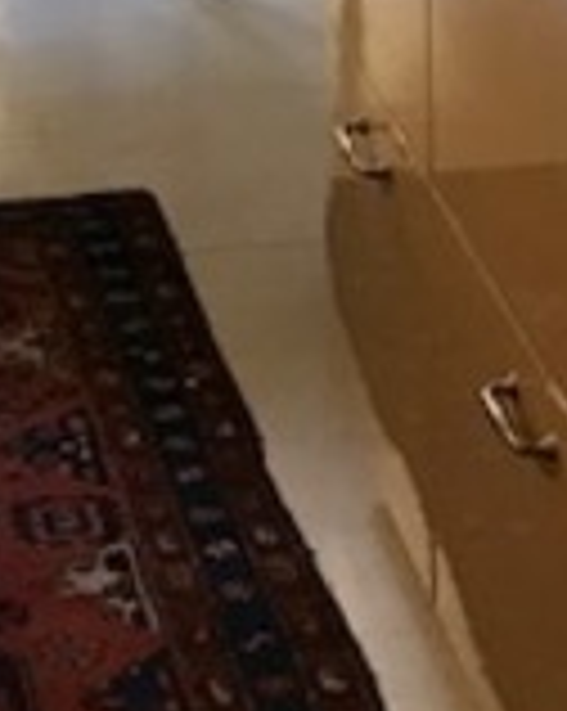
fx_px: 2795
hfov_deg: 11.4
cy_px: -752
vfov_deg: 12.6
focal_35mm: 133
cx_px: -108
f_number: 1.8
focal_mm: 3.99
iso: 32
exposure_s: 1/33
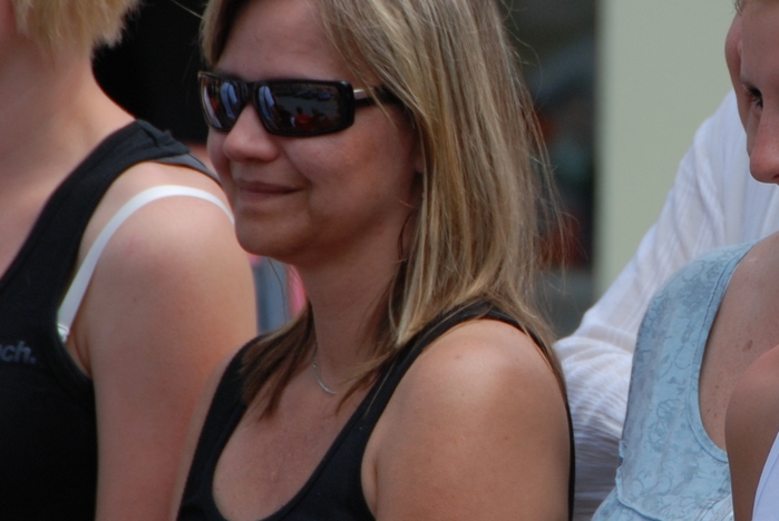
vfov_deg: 1.7
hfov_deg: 2.5
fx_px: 17853
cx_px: 732
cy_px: 213
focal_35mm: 824
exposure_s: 1/400
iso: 200
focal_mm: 200
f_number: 8
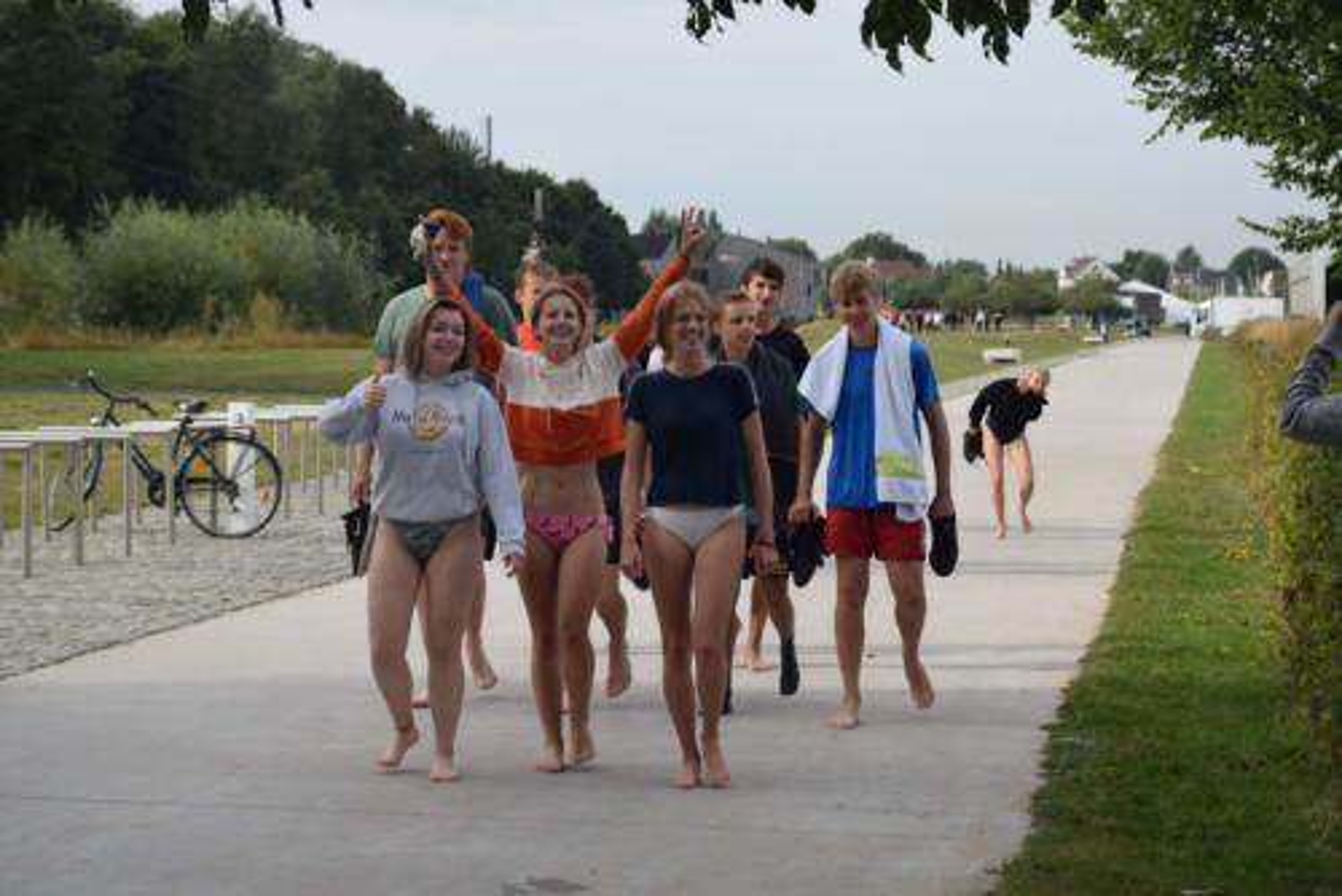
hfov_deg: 24.2
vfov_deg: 16.3
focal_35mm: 84
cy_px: 448
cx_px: 671
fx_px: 3133
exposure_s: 1/320
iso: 200
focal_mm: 56
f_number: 9
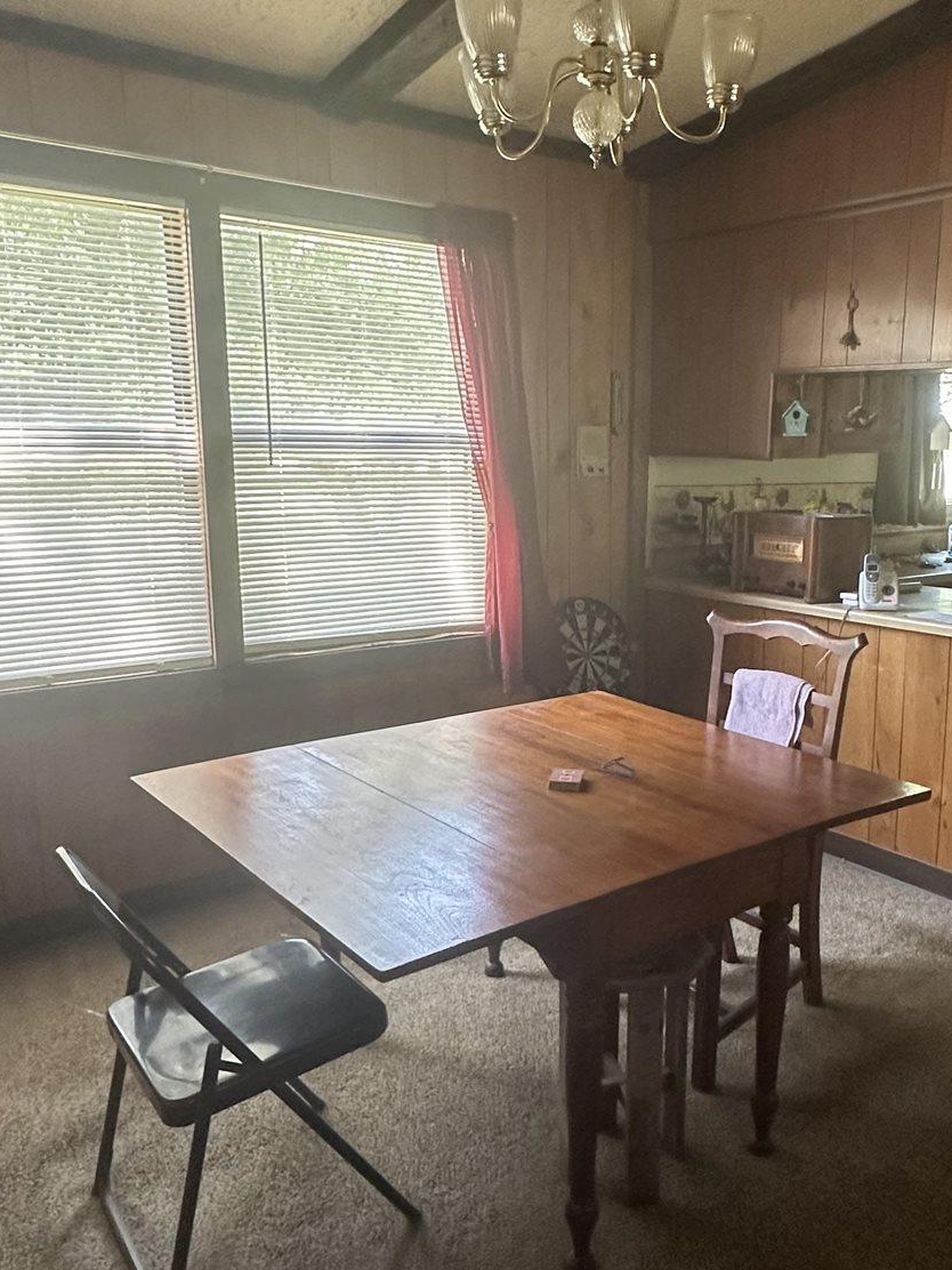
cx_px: 567
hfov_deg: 48.0
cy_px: 658
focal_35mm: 29
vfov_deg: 61.6
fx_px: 1063
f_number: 2.2
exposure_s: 1/93
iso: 320
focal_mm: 2.22
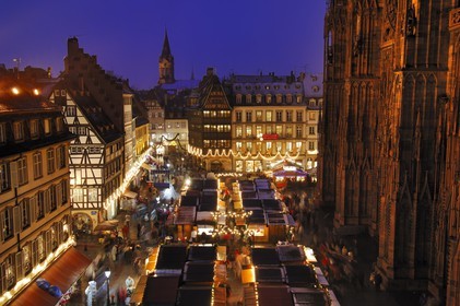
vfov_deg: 39.9
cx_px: 230
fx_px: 421
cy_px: 153
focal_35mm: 33
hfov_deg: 57.3
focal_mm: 22
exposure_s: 2
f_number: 6.3
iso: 100
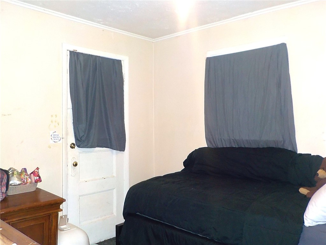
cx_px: 163
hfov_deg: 60.0
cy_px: 122
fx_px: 283
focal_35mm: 30
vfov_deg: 46.8
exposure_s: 1/30
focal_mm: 4.1
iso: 250
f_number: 3.3
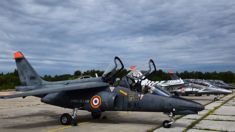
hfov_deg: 51.0
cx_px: 118
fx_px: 246
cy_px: 73
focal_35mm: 40
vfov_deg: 30.0
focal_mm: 25
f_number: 11
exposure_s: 1/500
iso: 200
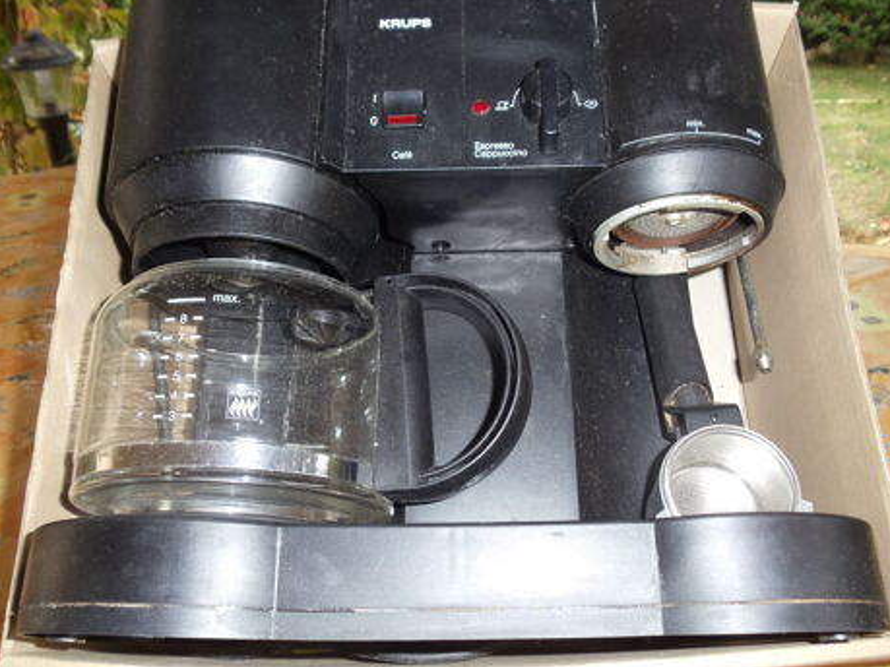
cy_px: 334
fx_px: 1182
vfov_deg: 31.5
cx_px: 430
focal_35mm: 46
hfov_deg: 41.2
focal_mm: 6
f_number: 3.5
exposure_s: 1/30
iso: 80
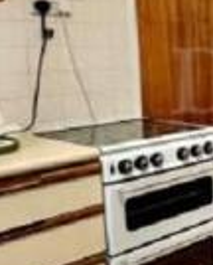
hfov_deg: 17.7
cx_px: 443
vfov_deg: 33.8
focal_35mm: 55
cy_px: 90
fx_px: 431
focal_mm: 1.57
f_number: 1.8
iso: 125
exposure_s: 1/50
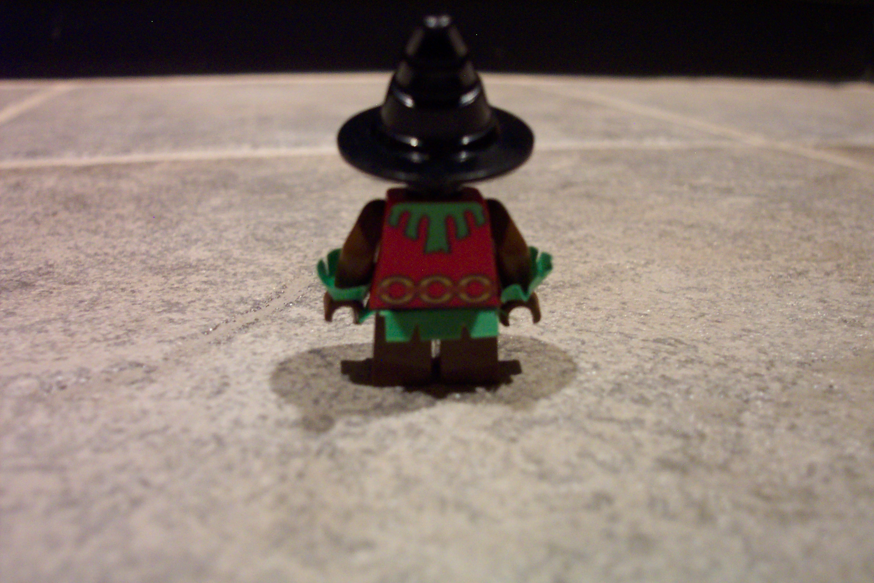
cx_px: 437
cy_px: 292
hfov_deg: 54.4
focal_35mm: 35
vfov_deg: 37.9
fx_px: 850
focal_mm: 7.5
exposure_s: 1/8
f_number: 2.8
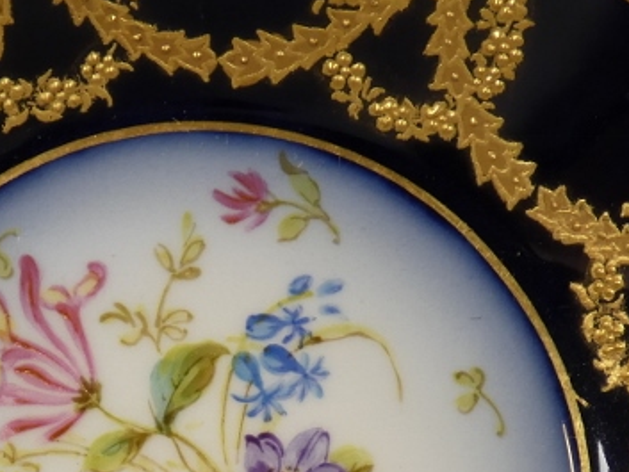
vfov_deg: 12.2
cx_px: 214
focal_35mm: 119
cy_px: 556
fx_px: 2163
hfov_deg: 16.5
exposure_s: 1/125
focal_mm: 7.3
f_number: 3.6
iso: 160
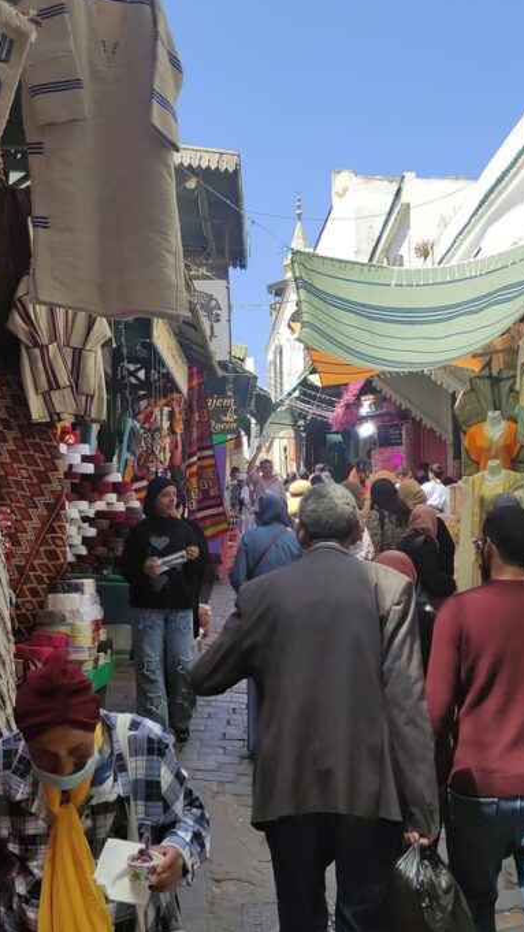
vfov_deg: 49.2
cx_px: 336
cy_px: 542
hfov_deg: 28.9
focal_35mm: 41
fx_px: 1013
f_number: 1.89
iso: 100
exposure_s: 1/878
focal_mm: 5.43
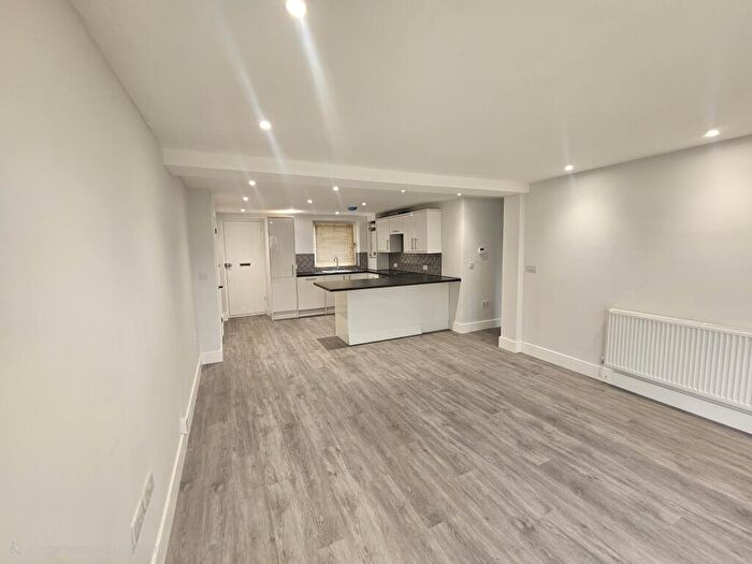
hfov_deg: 106.2
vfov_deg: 89.9
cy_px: 282
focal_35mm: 13
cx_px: 376
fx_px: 282
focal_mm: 2.2
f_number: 2.2
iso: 125
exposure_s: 1/50.3
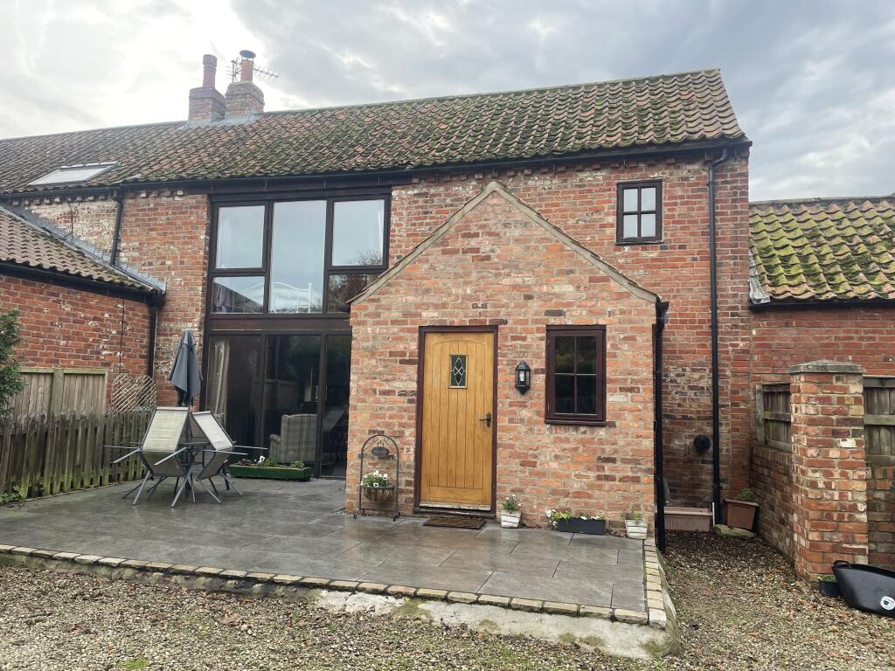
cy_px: 336
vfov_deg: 53.1
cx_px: 448
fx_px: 672
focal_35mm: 26
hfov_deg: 67.3
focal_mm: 4.2
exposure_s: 1/477
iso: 32
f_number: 1.6
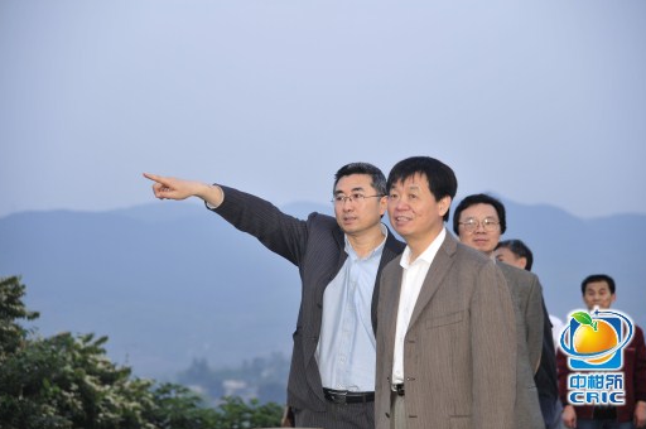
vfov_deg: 15.5
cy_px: 211
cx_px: 328
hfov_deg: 23.1
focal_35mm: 88
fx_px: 1577
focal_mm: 85
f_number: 4
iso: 560
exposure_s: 1/100
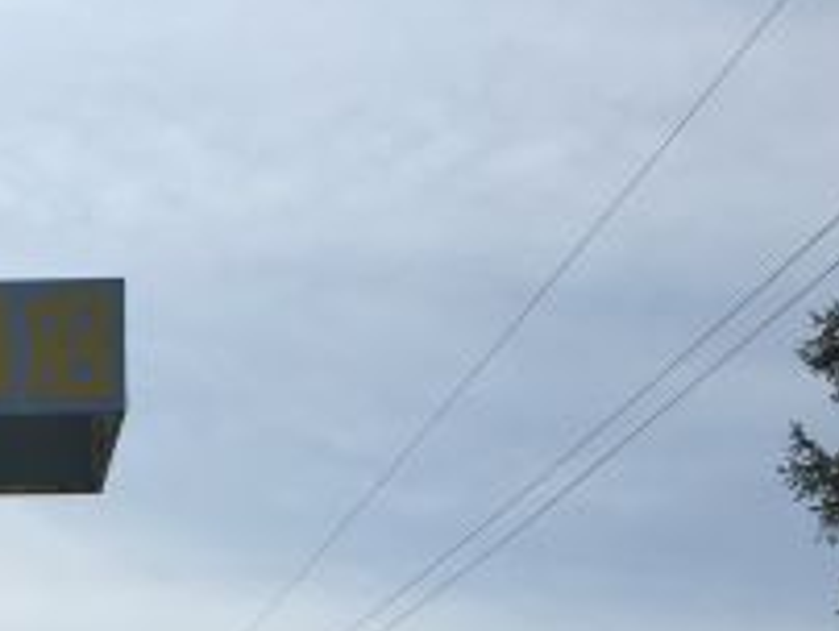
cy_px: 851
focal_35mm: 86
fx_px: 2087
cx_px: -258
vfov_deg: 16.2
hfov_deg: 20.7
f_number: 2.2
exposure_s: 1/4950
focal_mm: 4.15
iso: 32
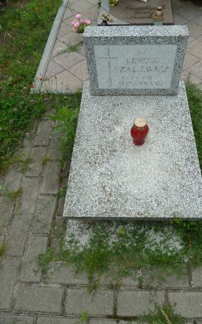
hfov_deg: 45.9
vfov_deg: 68.4
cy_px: 160
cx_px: 115
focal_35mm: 27
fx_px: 238
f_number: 3.5
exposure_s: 1/125
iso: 80
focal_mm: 4.1
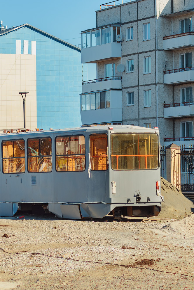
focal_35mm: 158
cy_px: 145
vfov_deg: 13.0
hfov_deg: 8.6
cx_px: -24
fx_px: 1277
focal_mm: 70
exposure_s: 1/320
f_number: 8
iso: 100
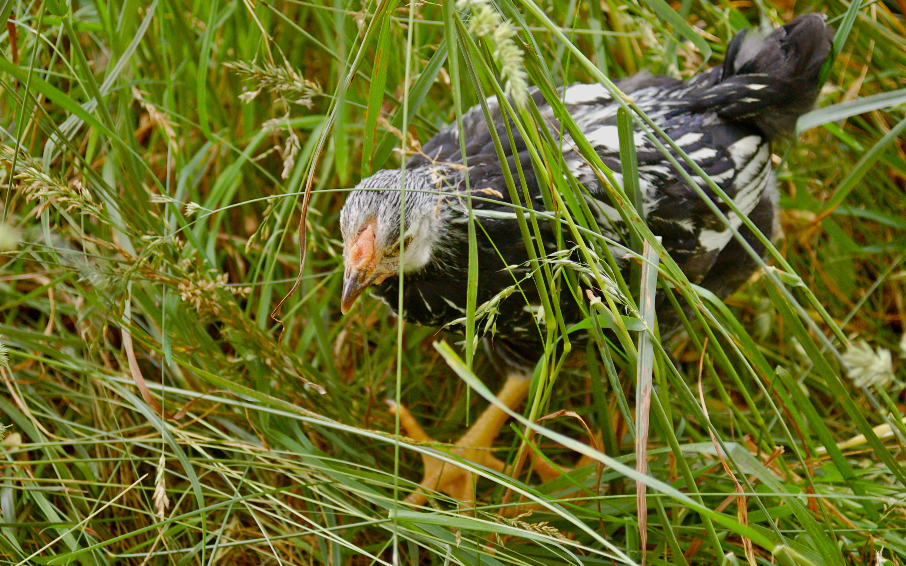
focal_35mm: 123
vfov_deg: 10.7
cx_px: 455
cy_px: 265
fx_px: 3037
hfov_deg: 17.0
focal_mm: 80
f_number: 5.6
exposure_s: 1/125
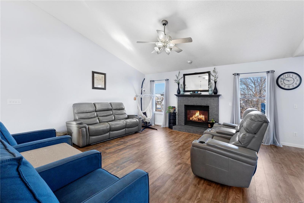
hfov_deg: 100.4
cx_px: 152
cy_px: 102
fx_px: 127
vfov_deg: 77.3
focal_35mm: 15
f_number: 6.3
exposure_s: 1/13
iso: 400
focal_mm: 10
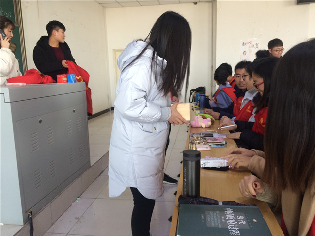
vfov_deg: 48.2
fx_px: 264
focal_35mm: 29
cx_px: 158
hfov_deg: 61.7
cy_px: 118
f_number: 2.2
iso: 80
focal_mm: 4.15
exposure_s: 1/33
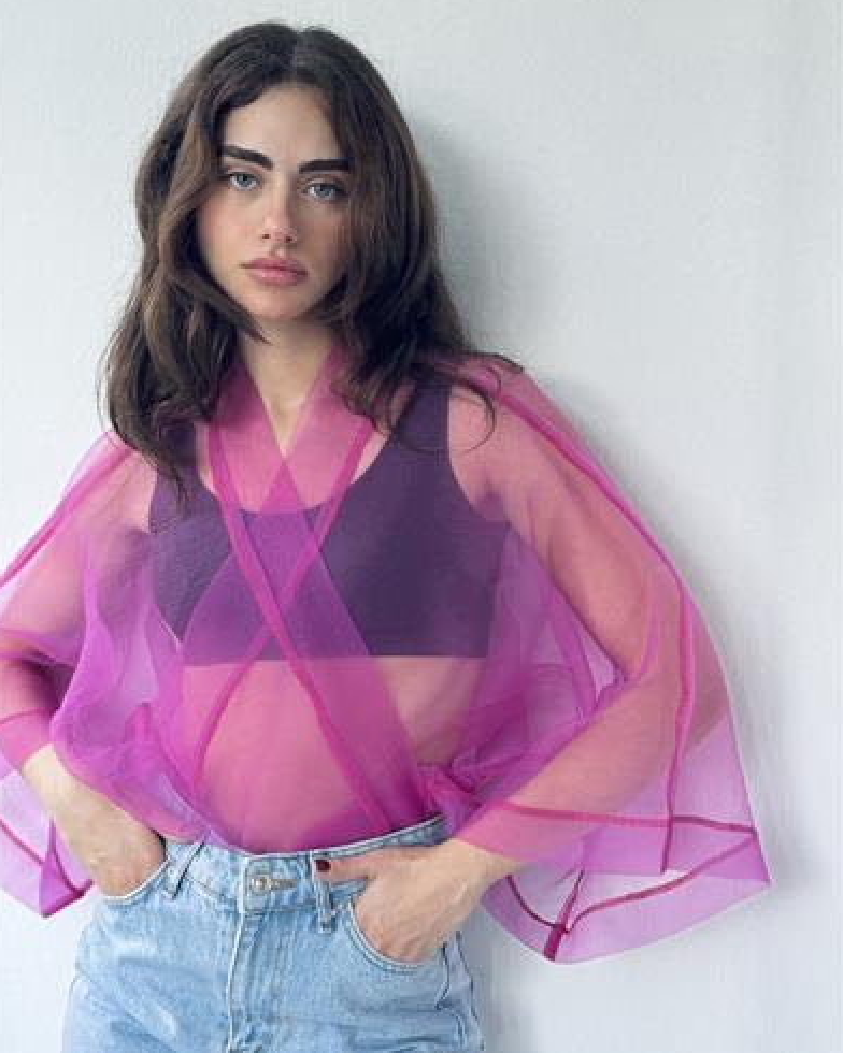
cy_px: 489
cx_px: 417
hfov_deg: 29.7
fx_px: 1591
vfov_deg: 36.6
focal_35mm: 51
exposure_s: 1/128
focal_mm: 6.76
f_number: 1.78
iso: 100
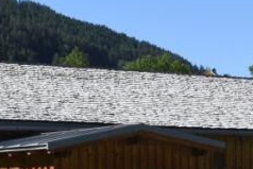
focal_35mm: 161
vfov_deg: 8.5
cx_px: 243
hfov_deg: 12.6
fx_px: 1133
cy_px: 180
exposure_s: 1/250
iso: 100
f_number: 8
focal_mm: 25
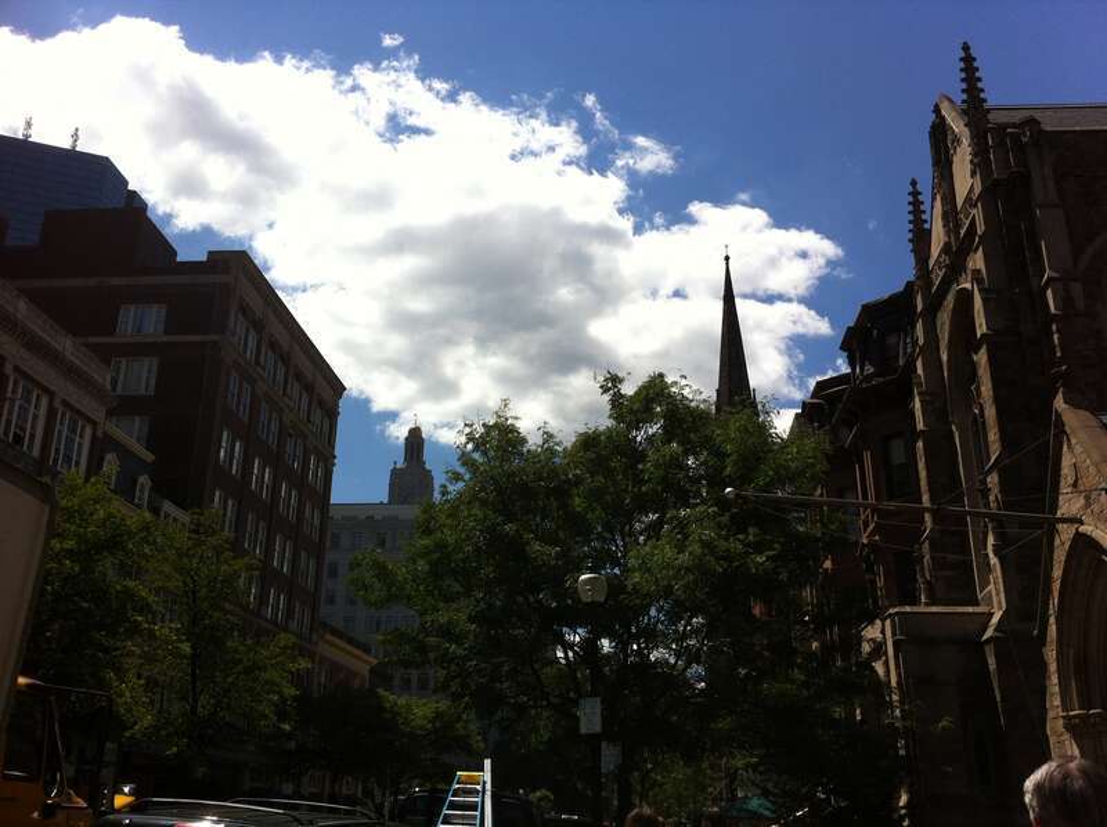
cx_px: 554
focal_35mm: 35
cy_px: 414
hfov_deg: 52.7
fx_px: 1118
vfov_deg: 40.6
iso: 80
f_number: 2.8
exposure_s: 1/2011
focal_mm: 3.85
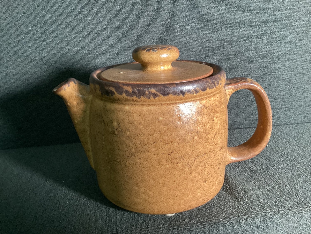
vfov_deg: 45.4
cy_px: 117
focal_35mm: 31
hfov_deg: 58.3
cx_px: 156
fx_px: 279
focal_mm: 3.3
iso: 320
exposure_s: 1/40
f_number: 2.4
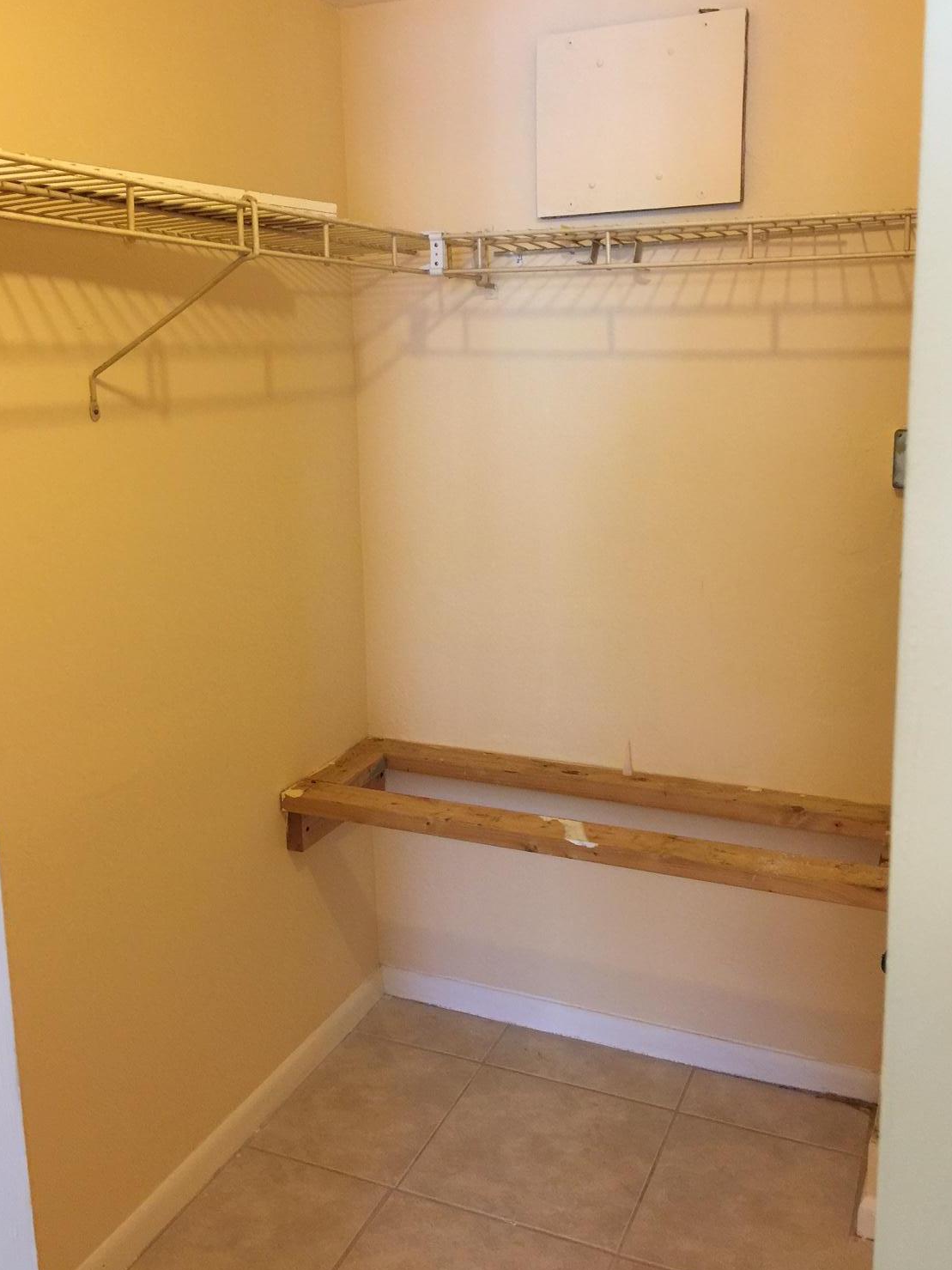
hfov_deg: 44.1
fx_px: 1174
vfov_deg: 56.7
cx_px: 453
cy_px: 574
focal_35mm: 32
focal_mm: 4.15
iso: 80
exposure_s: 1/15
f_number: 2.2
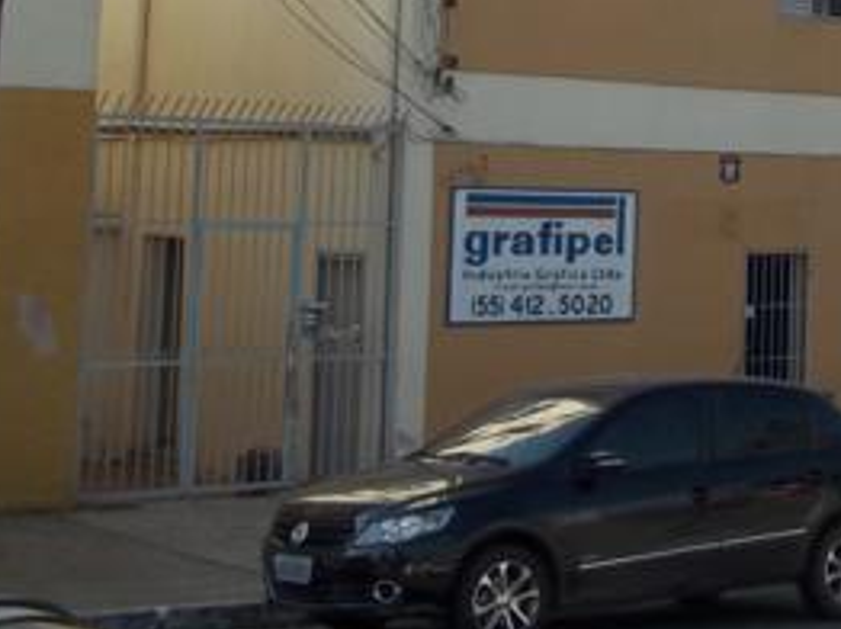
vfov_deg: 16.4
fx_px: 2136
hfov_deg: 21.1
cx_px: 950
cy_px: -13
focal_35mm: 88
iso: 64
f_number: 8
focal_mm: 6.5
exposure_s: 1/125
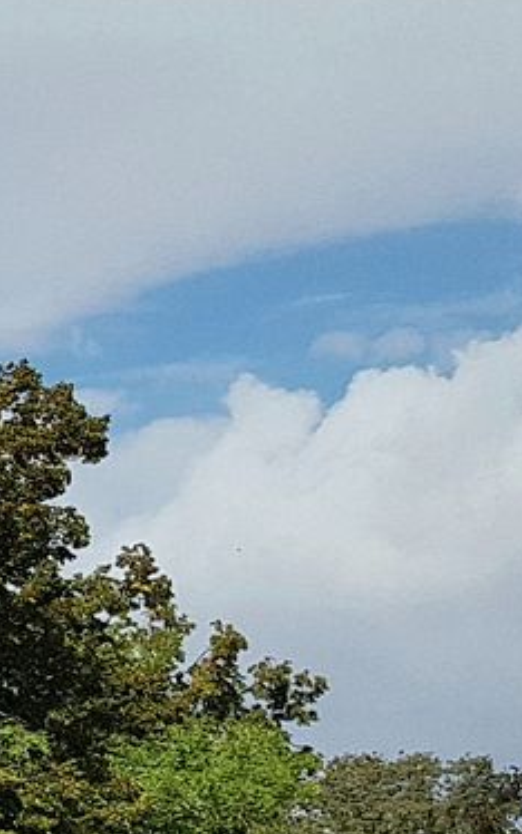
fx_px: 2684
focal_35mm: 118
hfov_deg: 8.6
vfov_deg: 17.1
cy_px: 914
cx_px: -1200
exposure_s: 1/3536
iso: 50
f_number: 1.7
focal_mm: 4.2
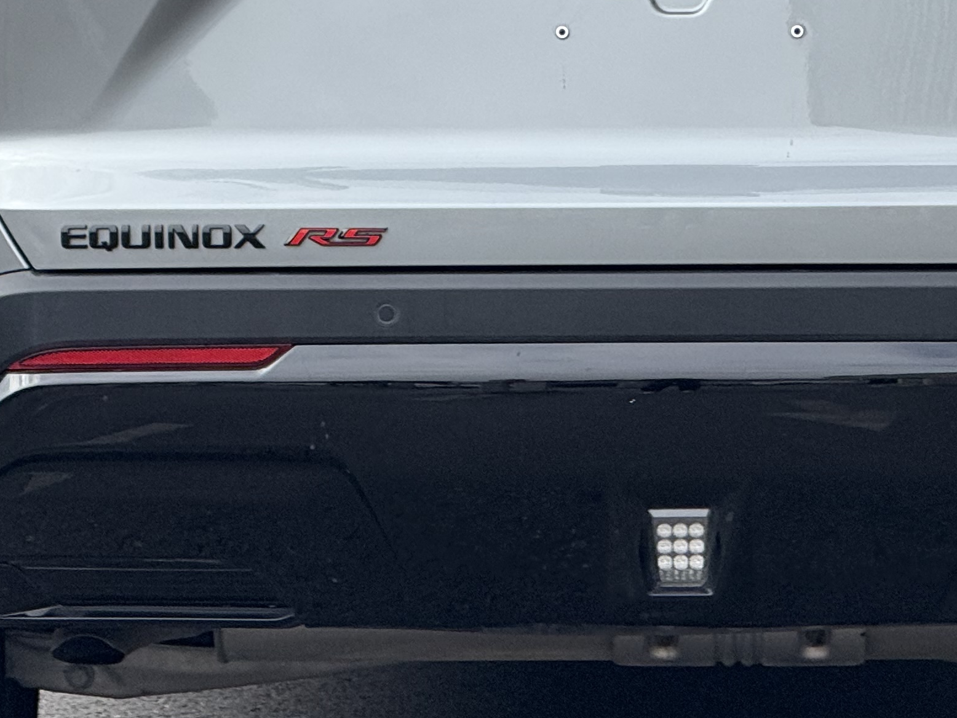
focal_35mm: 311
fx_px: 8598
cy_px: -32
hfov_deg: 6.4
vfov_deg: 4.8
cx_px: 703
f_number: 2.8
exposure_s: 1/514
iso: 50
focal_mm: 15.66
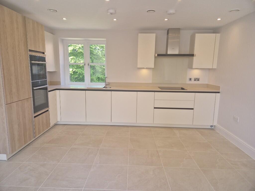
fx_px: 169
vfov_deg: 58.9
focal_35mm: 23
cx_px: 128
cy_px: 96
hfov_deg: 73.9
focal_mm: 5.4
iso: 64
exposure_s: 1/180
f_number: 1.8
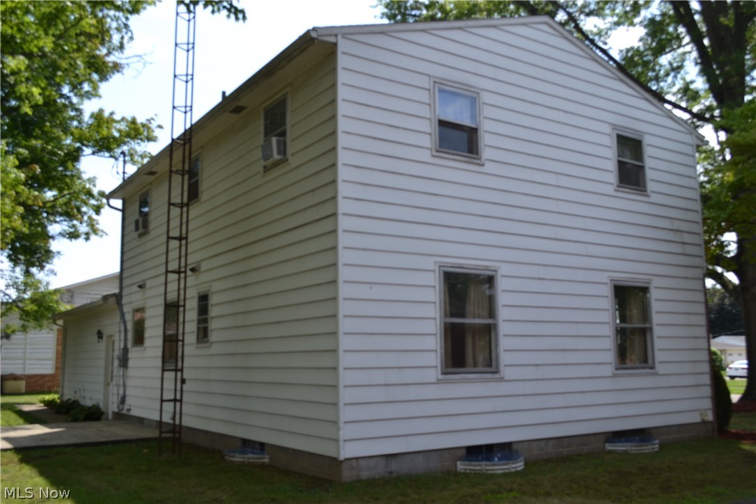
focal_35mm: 33
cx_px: 378
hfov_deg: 57.2
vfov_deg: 40.0
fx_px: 693
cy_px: 252
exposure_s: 1/200
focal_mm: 22
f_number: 7.1
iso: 100
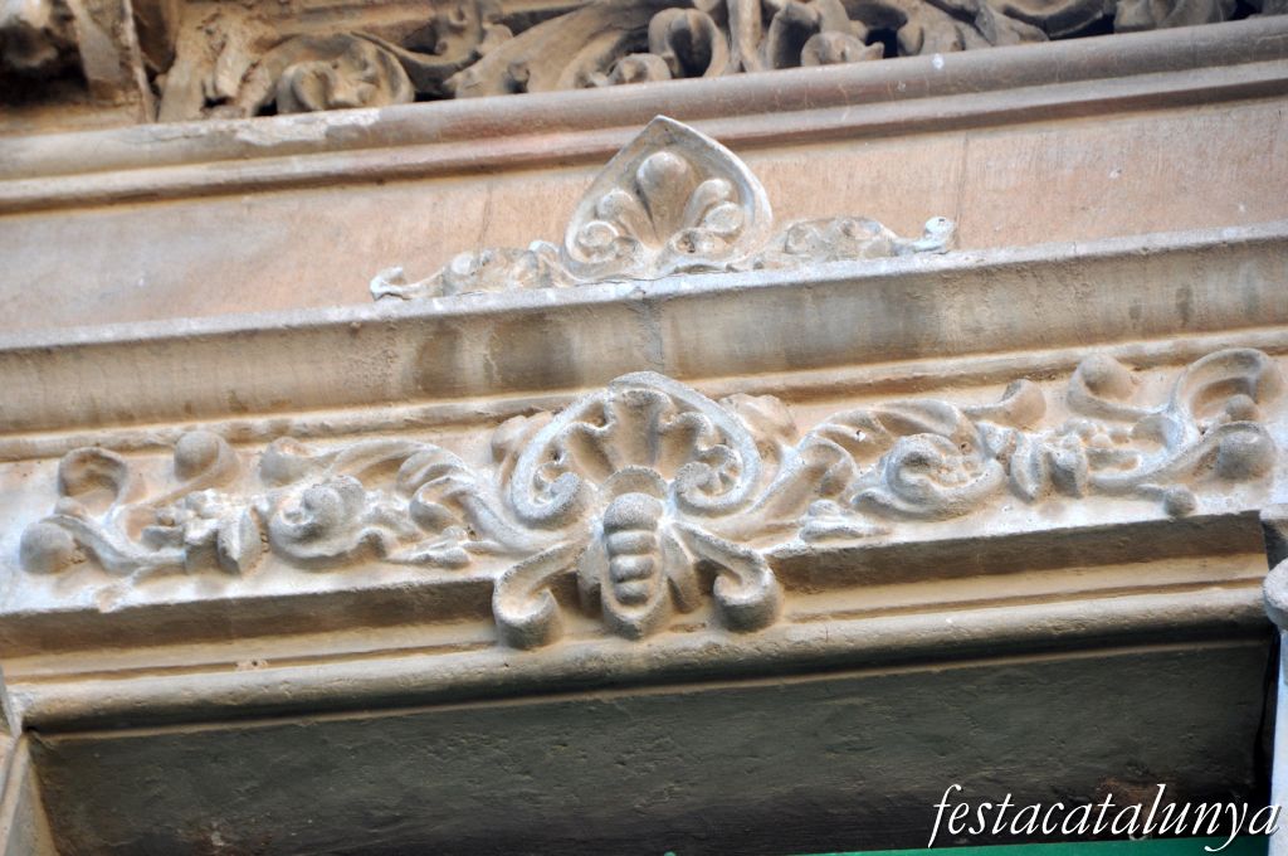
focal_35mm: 300
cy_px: 428
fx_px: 10720
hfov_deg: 6.9
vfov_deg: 4.6
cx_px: 644
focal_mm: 200
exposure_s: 1/320
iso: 500
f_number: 5.6
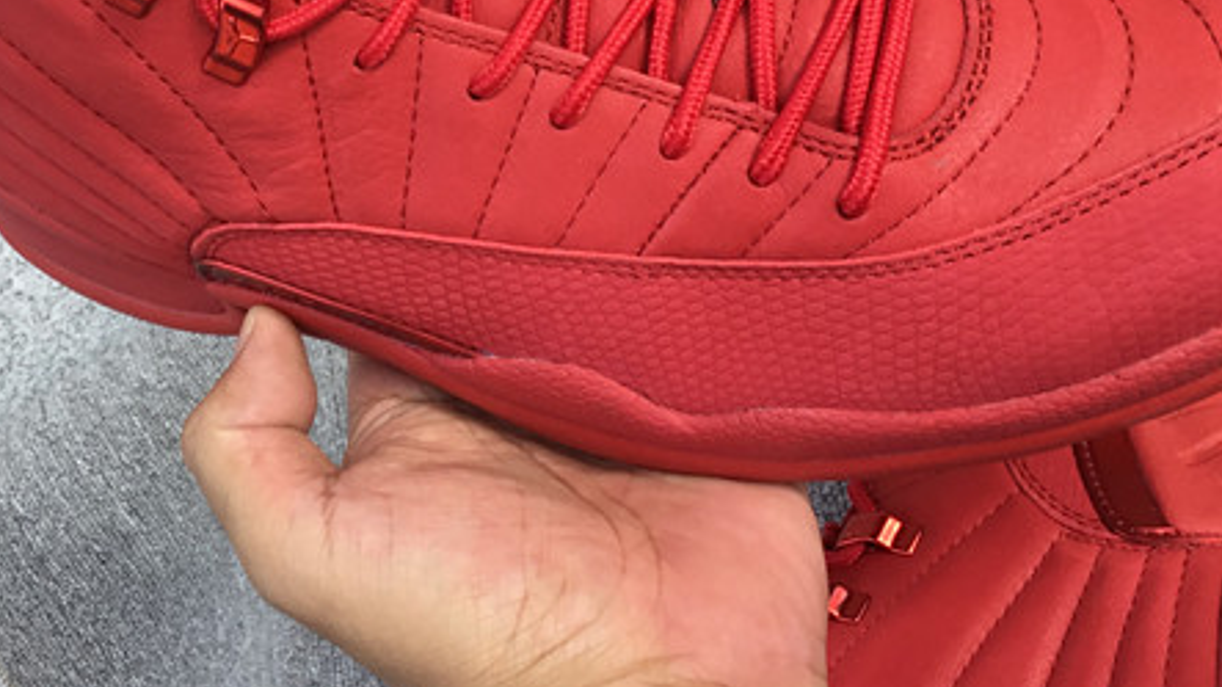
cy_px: 99
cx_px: 428
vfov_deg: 19.4
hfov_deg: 34.1
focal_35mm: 61
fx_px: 1976
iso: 25
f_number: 2.4
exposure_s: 1/195
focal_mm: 3.3
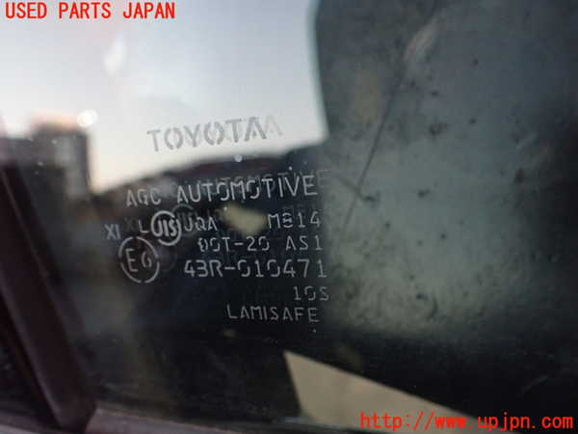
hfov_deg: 60.0
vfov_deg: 46.8
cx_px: 289
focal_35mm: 30
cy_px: 217
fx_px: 501
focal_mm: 5.4
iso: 800
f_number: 2.3
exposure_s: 1/50
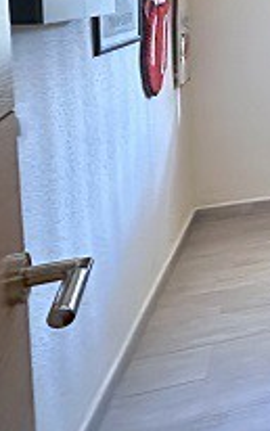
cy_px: 36
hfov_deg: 17.1
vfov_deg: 39.9
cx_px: 582
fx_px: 541
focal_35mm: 46
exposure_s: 1/25
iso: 2000
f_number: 2.2
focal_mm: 2.22
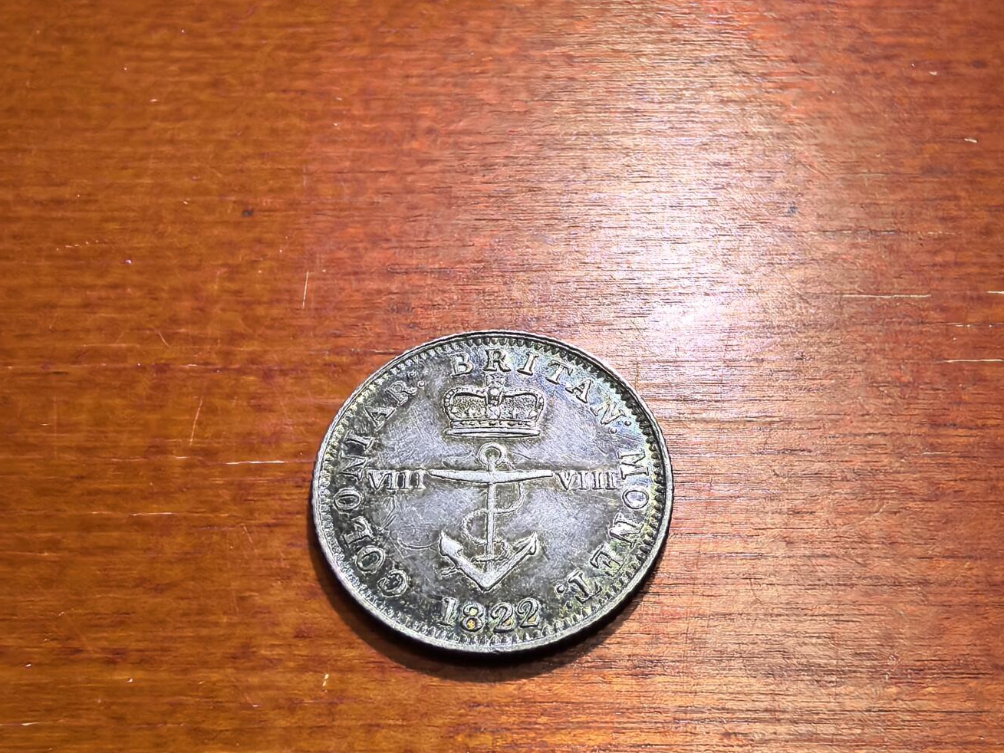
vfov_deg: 42.9
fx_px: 957
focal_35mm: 33
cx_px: 513
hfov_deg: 55.3
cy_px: 410
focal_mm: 1.68
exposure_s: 1/33.3
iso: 250
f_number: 2.2
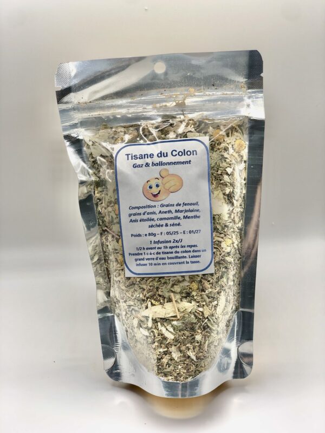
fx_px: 651
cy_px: 216
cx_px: 162
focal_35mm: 52
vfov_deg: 36.8
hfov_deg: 28.0
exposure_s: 1/109
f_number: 2.4
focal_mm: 6
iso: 16
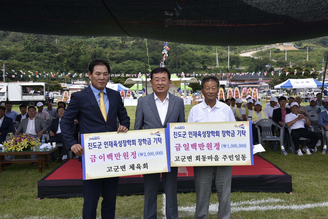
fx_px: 401
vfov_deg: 30.5
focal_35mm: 44
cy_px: 110
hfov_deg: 44.5
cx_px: 164
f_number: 10
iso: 100
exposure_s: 1/160
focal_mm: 44
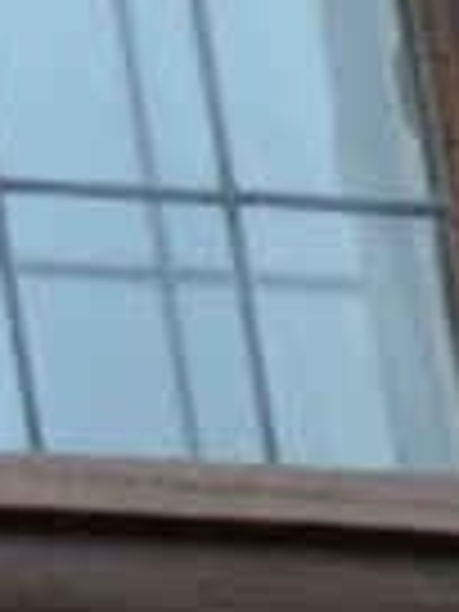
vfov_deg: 1.3
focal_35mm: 1529
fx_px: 27032
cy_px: -682
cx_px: -2178
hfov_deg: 1.0
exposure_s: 1/100
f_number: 5.6
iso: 250
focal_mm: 90
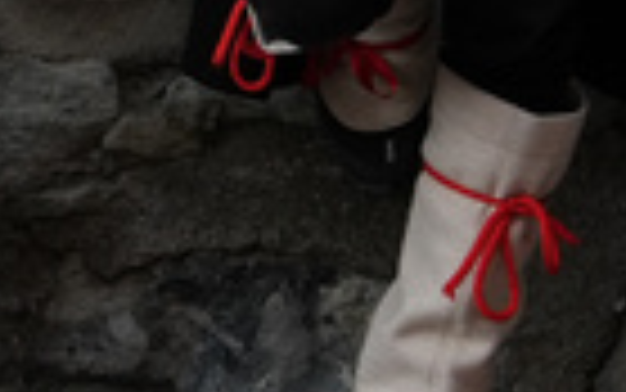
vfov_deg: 3.4
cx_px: 590
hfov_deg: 5.6
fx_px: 6417
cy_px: -565
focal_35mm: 376
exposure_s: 1/2500
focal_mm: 50
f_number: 1.2
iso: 400
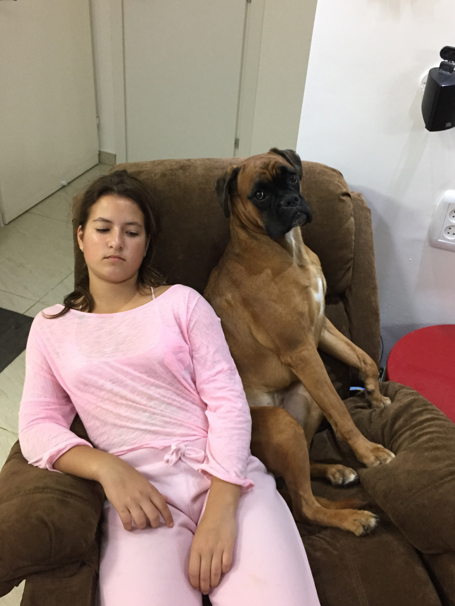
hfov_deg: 41.8
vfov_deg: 54.0
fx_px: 596
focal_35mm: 34
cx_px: 226
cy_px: 303
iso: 160
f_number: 2.2
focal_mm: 4.15
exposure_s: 1/30
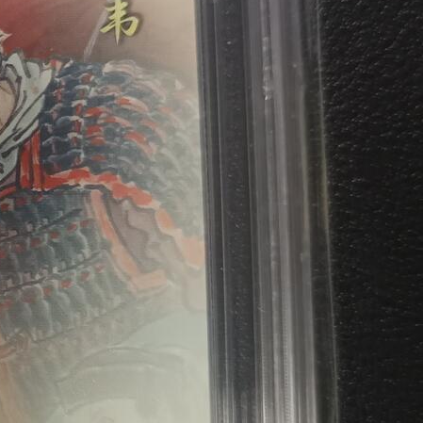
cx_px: -162
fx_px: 1175
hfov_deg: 18.6
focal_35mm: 85
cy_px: 217
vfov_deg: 20.4
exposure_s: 1/50
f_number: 1.7
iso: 953
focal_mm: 5.31
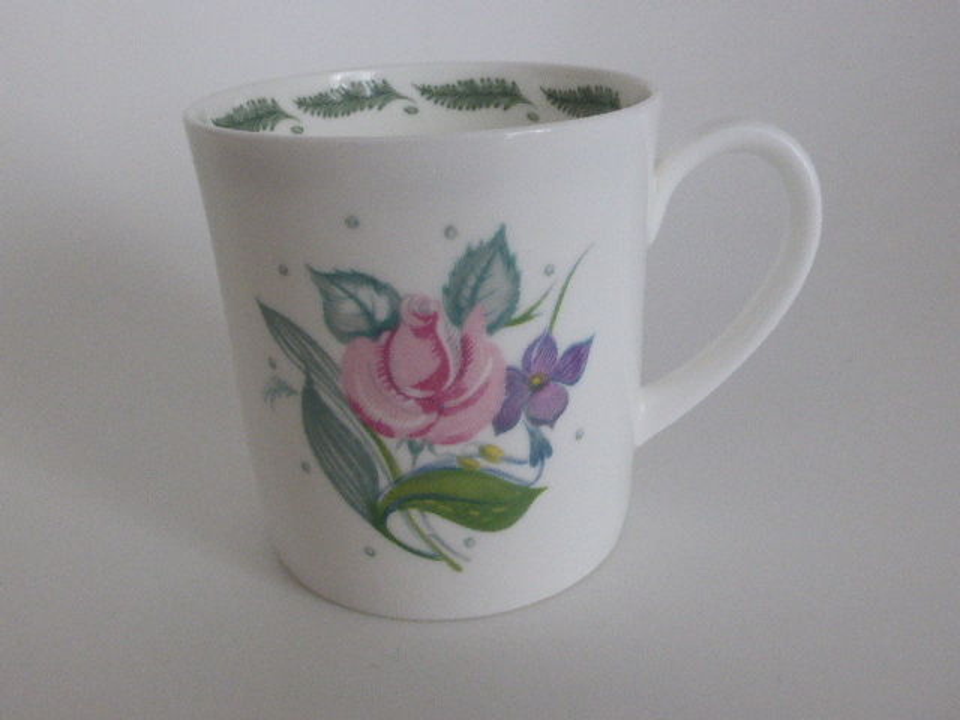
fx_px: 971
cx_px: 480
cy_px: 360
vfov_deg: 40.7
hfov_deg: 52.6
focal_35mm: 35
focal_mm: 6.1
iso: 400
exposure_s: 1/30
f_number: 3.7
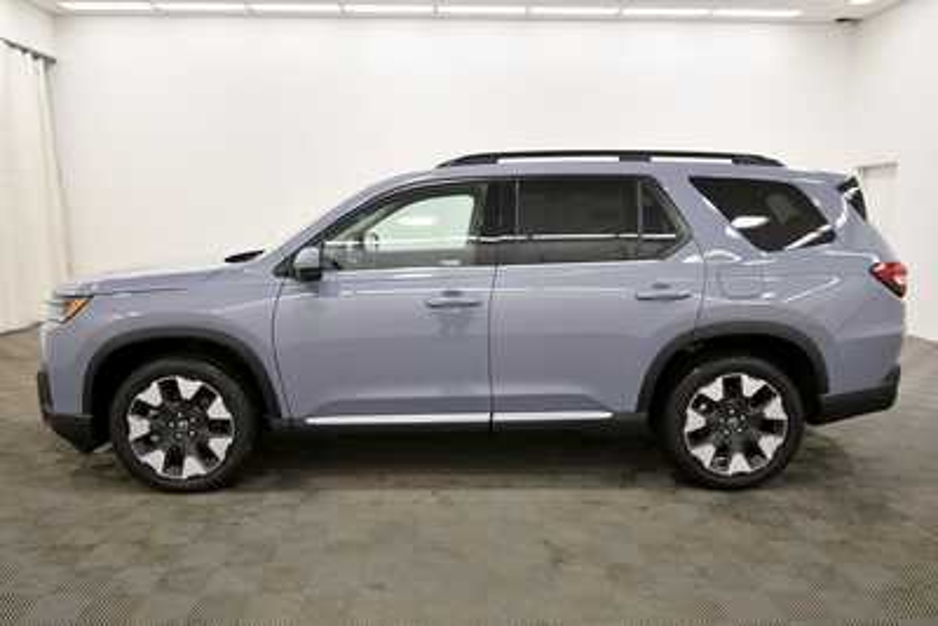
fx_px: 652
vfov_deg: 51.3
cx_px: 469
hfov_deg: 71.5
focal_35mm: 25
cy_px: 313
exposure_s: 1/125
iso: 900
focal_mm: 17
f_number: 5.3
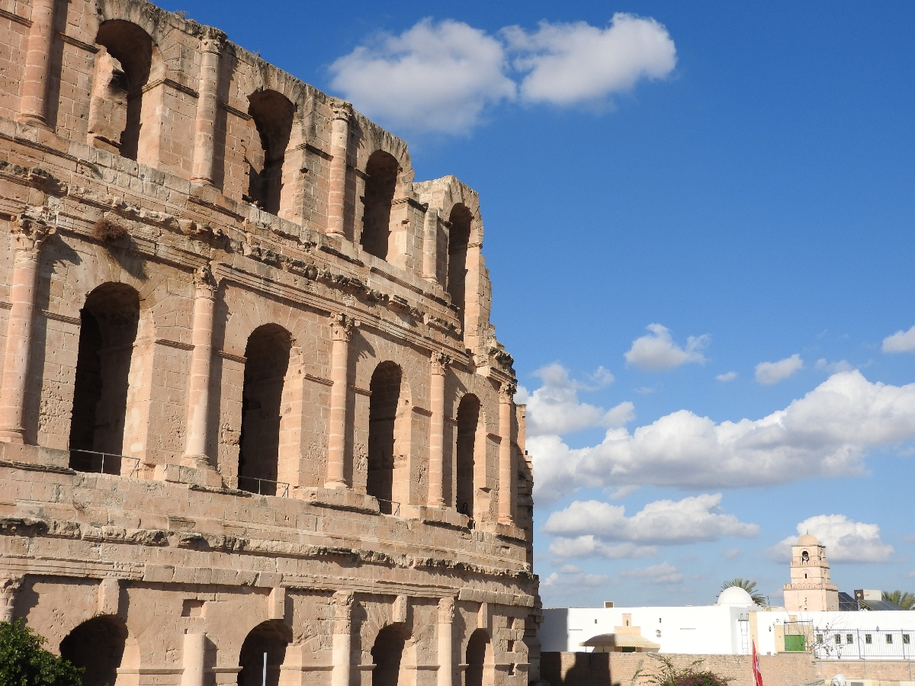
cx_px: 458
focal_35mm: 45
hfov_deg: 42.1
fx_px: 1189
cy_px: 343
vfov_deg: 32.2
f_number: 4
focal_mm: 8.1
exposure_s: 1/1600
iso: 100
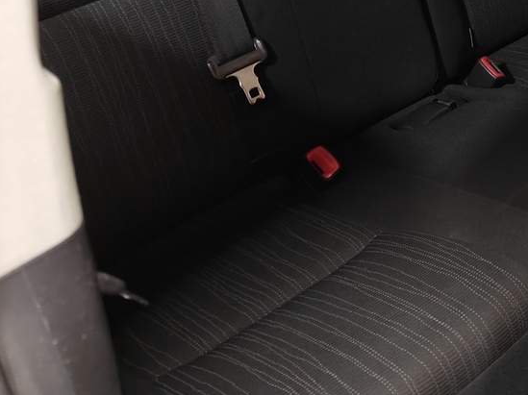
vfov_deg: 22.6
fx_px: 960
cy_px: 24
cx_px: 537
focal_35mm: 63
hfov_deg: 28.7
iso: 160
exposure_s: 1/34
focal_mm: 5.59
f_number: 1.8
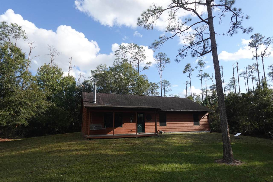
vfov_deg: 61.9
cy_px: 91
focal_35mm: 20
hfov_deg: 84.0
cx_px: 136
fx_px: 152
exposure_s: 1/2500
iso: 125
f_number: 2
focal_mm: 7.6
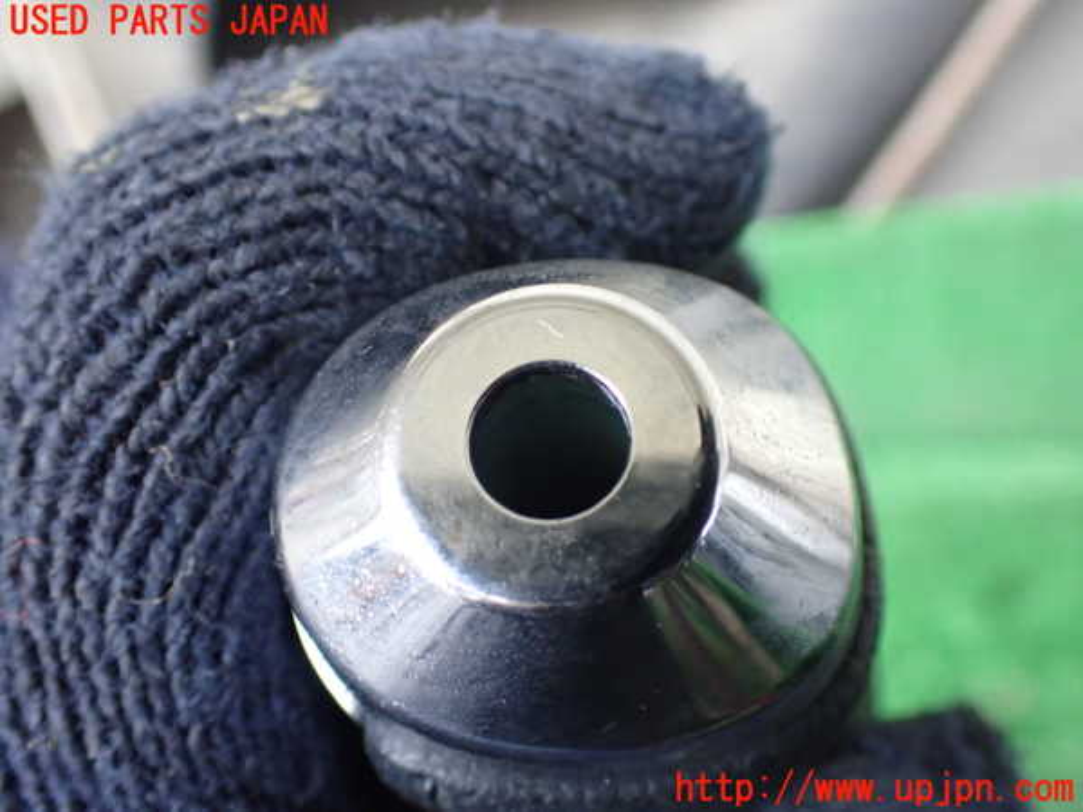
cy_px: 406
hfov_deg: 51.4
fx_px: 1126
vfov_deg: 39.7
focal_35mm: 36
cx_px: 542
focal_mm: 6.37
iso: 800
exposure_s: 1/50
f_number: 2.5
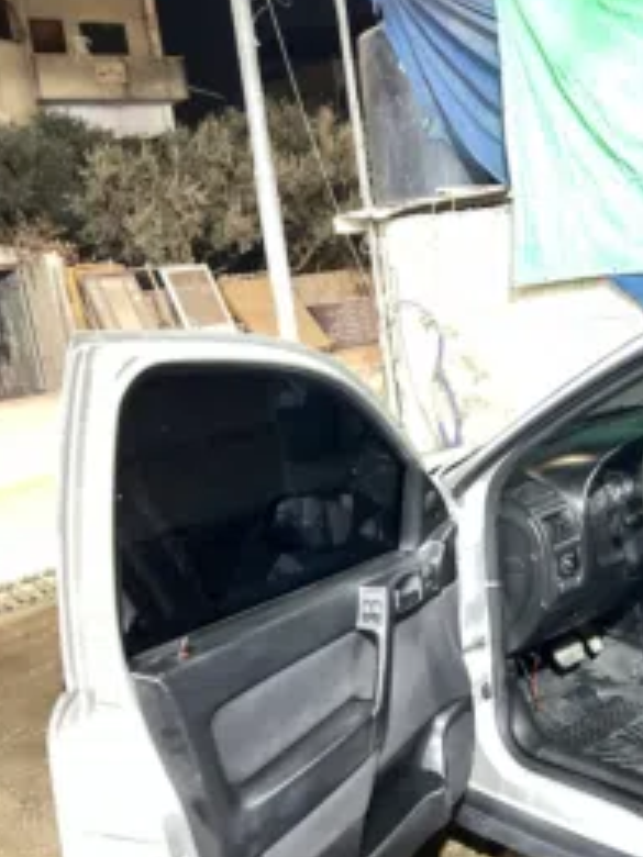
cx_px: 458
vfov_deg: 46.7
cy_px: 475
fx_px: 991
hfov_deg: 35.4
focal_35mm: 40
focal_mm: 5.7
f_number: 1.5
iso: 1000
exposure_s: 1/17
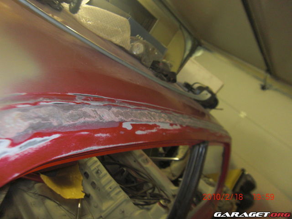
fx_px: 236
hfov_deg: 63.4
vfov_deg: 49.7
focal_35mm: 28
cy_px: 110
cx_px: 146
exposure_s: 1/30
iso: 200
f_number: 2.6
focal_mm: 4.9
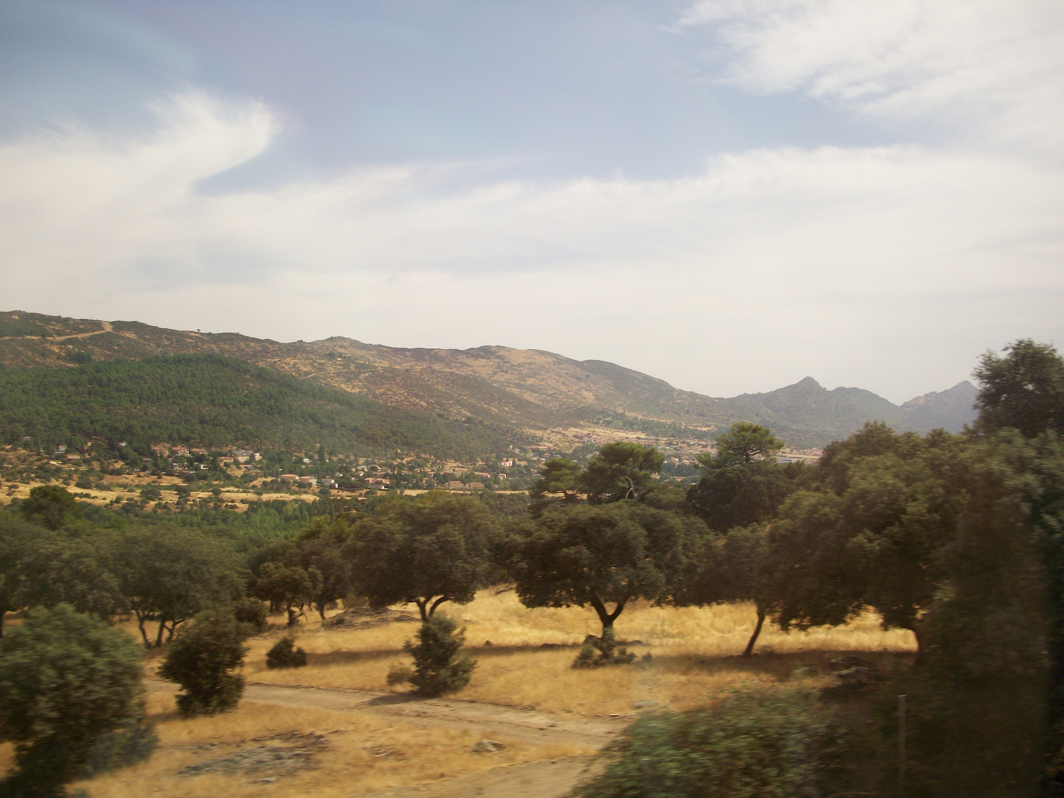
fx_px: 1076
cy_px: 399
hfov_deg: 52.6
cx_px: 532
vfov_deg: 40.7
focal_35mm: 35
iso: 80
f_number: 3.1
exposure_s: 1/250
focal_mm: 6.3
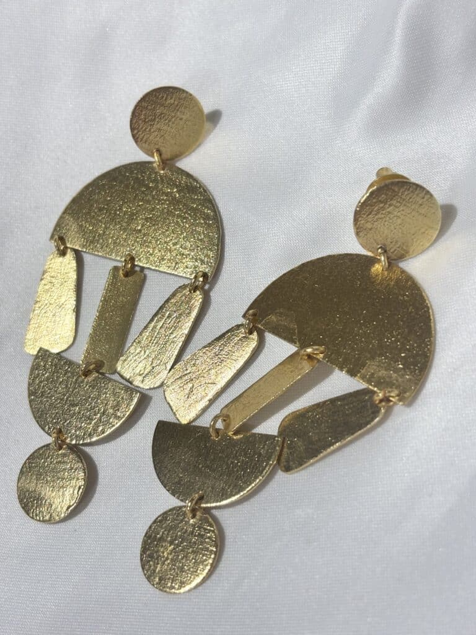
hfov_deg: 28.0
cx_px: 238
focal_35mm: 52
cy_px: 318
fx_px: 953
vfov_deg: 36.8
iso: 32
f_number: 1.6
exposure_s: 1/343
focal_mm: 5.96
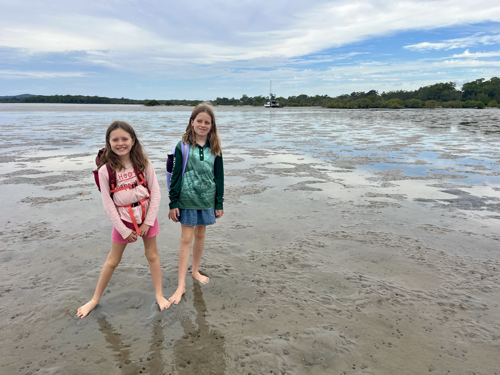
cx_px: 250
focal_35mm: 26
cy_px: 188
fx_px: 376
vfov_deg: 53.1
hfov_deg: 67.3
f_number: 1.6
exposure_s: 1/3311
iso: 50
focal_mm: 5.1
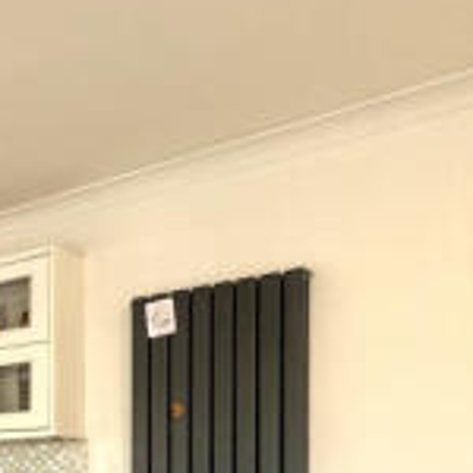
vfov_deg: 32.0
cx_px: -330
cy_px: 497
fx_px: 742
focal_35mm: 48
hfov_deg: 23.3
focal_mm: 2.22
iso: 200
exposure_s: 1/100
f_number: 2.2
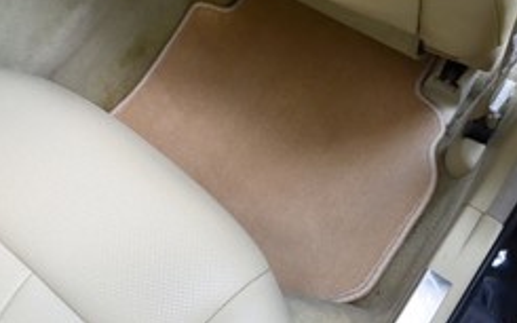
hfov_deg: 40.9
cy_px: 34
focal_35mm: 47
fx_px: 662
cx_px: 103
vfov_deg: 26.5
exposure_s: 1/25
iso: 400
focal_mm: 18
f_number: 9
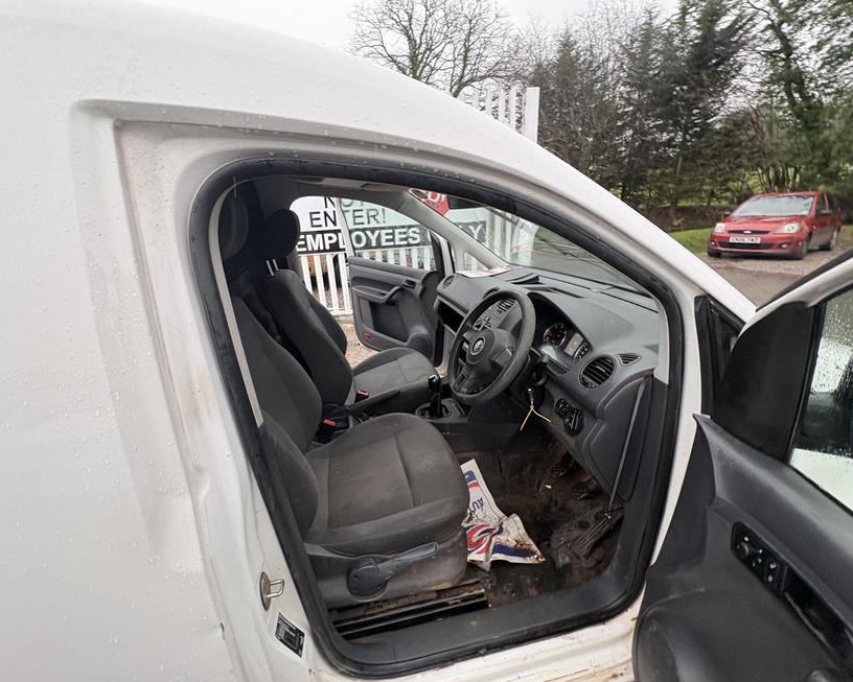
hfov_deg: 96.7
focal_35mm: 15
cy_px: 333
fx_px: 379
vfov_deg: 84.0
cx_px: 409
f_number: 2.2
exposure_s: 1/99
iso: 160
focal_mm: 2.22
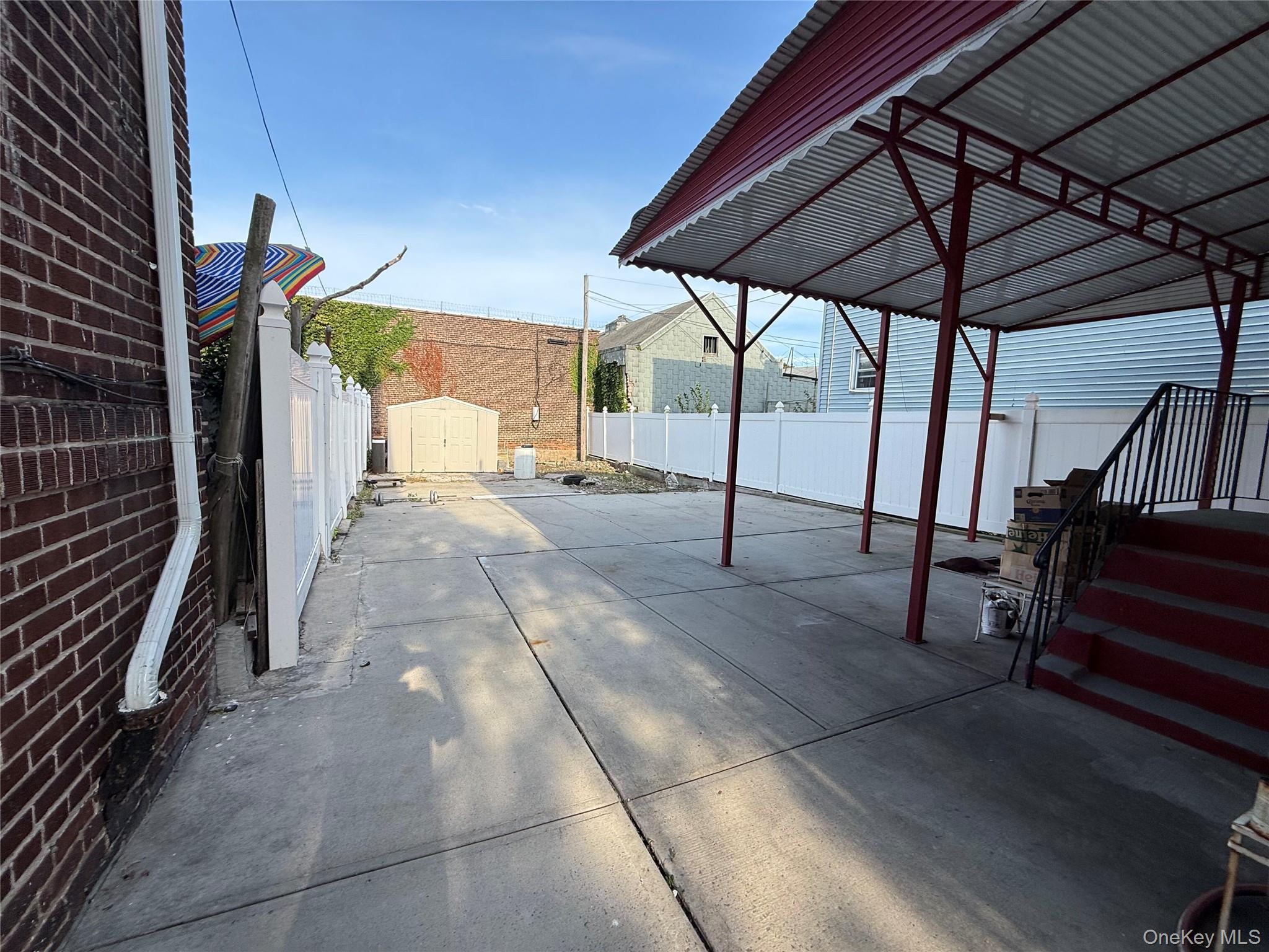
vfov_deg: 85.7
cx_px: 634
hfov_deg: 102.1
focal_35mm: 14
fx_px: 513
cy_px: 476
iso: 50
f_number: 2.2
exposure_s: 1/770
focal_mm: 2.22
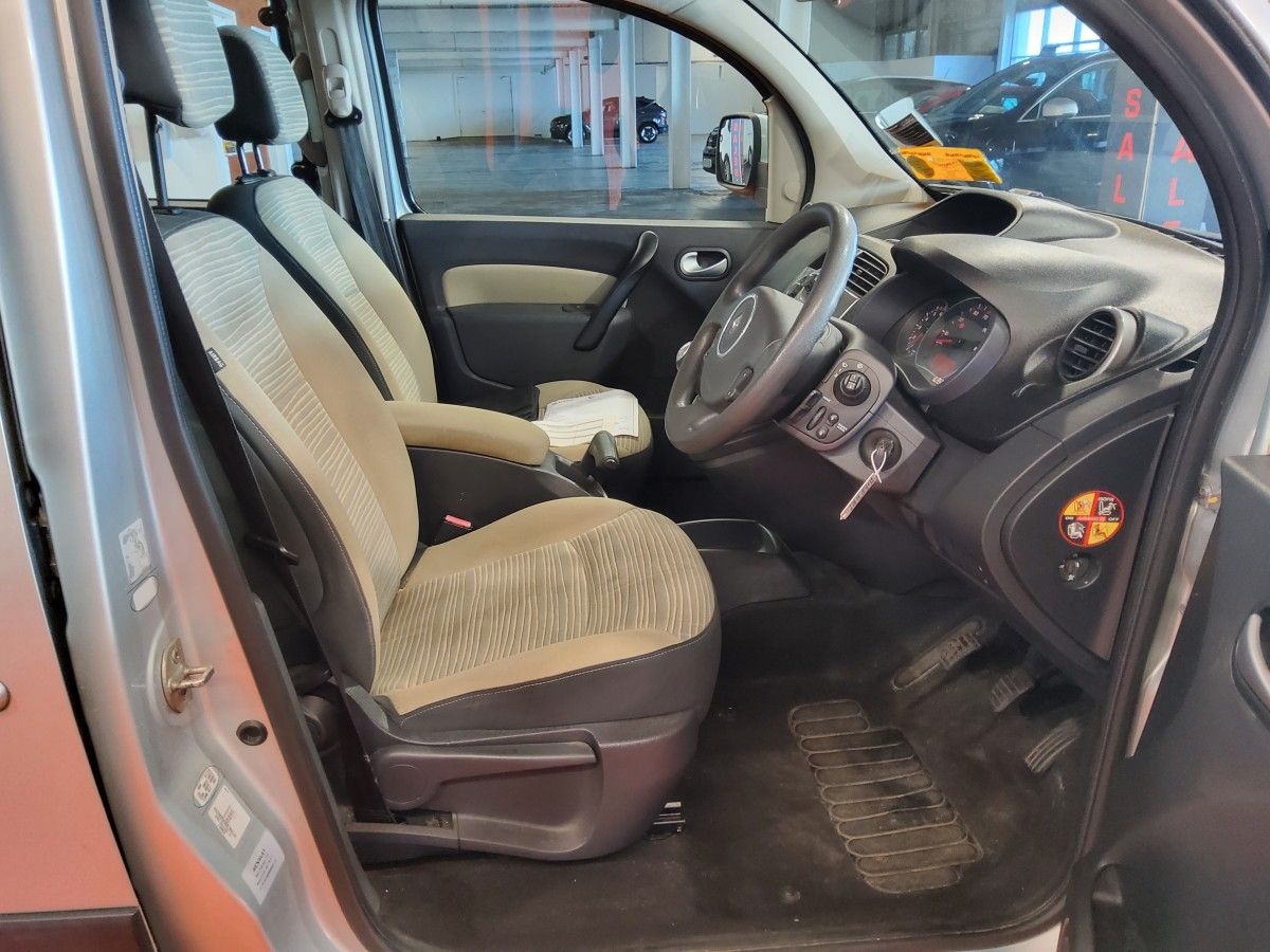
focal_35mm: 26
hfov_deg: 67.3
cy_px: 476
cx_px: 635
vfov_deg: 53.1
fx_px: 954
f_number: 2
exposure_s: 1/50
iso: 500
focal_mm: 3.08
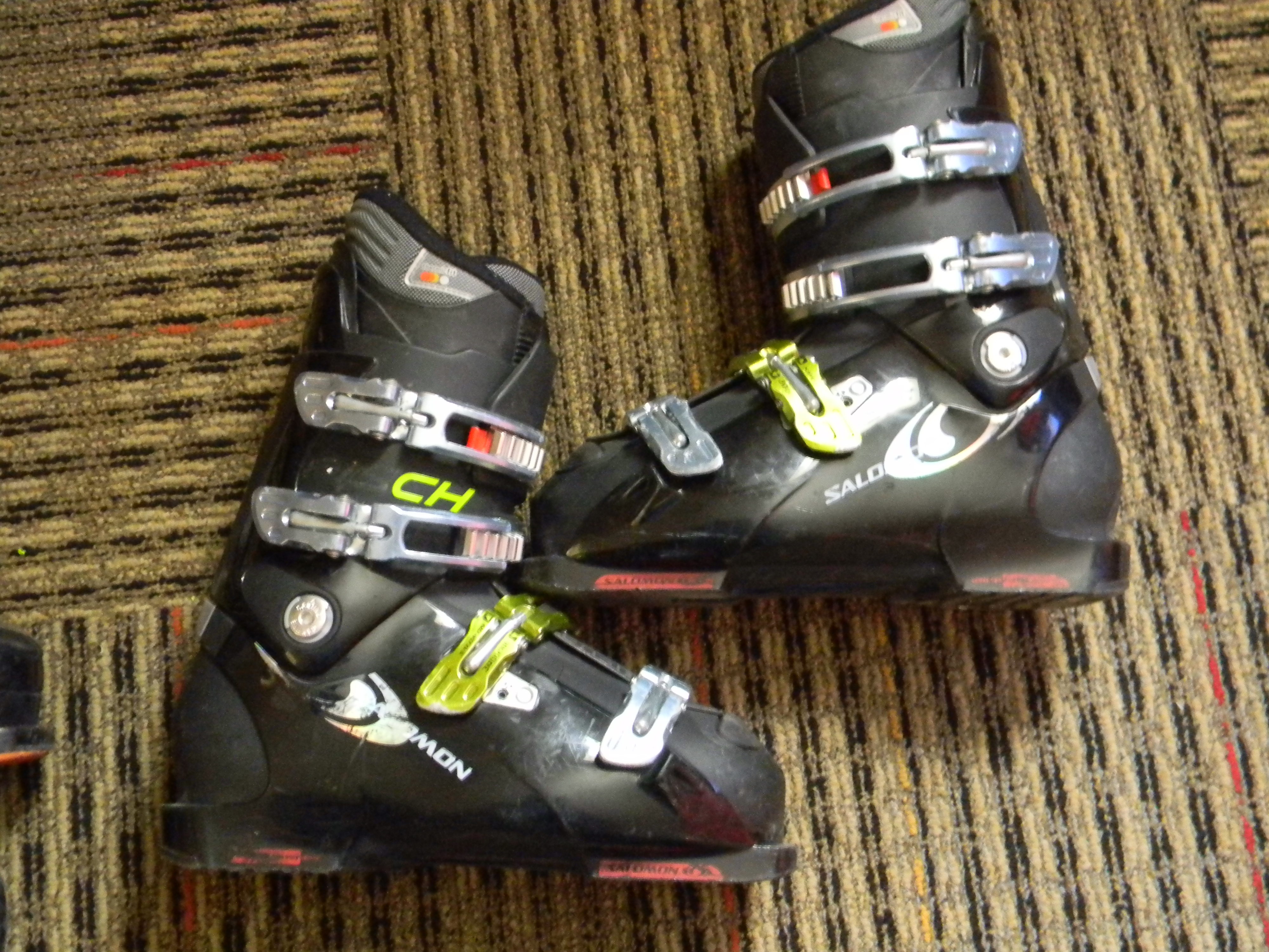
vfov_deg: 39.7
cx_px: 634
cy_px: 476
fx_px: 1320
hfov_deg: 51.4
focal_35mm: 36
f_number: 3.7
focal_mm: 6.4
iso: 200
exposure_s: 1/1.2
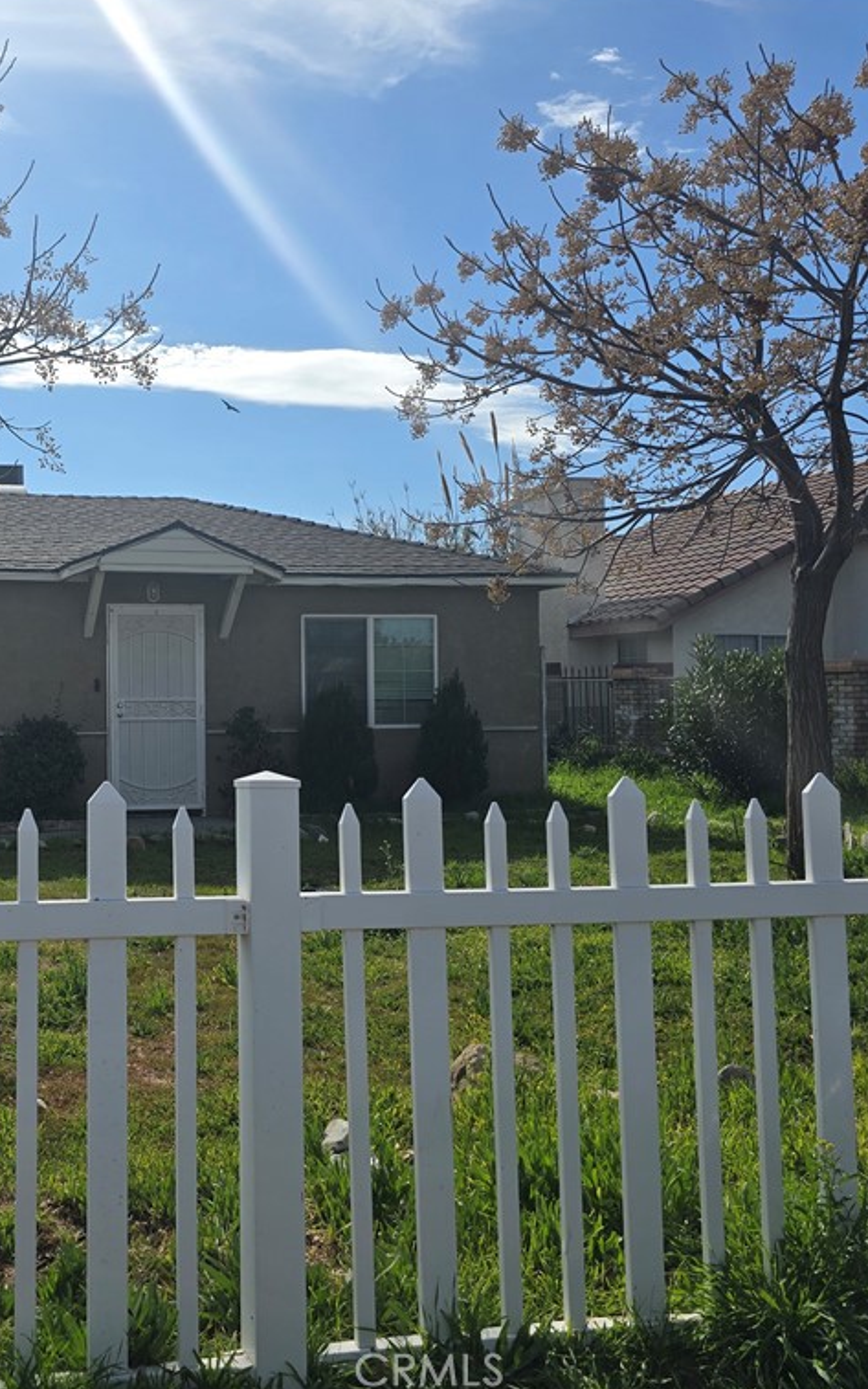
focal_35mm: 33
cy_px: 692
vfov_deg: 58.1
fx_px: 1249
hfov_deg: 35.9
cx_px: 79
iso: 12
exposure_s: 1/1461
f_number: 1.7
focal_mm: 6.3
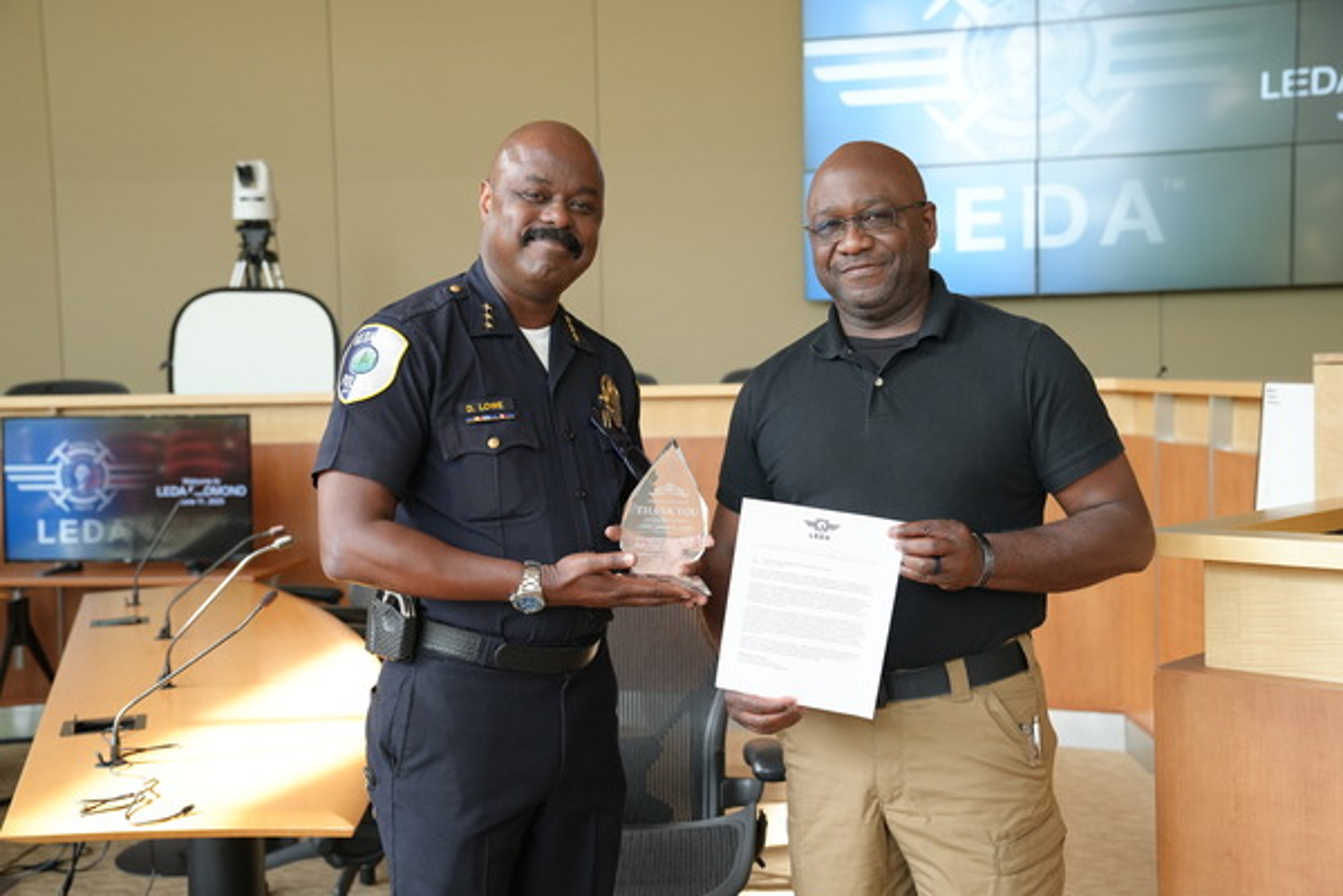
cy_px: 448
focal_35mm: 44
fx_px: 1641
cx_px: 672
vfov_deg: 30.5
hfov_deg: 44.5
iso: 1250
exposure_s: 1/160
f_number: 4
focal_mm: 44
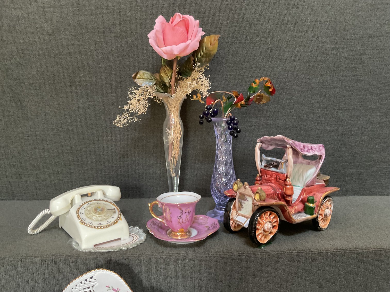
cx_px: 195
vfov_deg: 48.2
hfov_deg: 61.7
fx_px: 327
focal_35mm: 29
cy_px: 146
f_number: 1.8
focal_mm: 3
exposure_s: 1/30
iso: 250
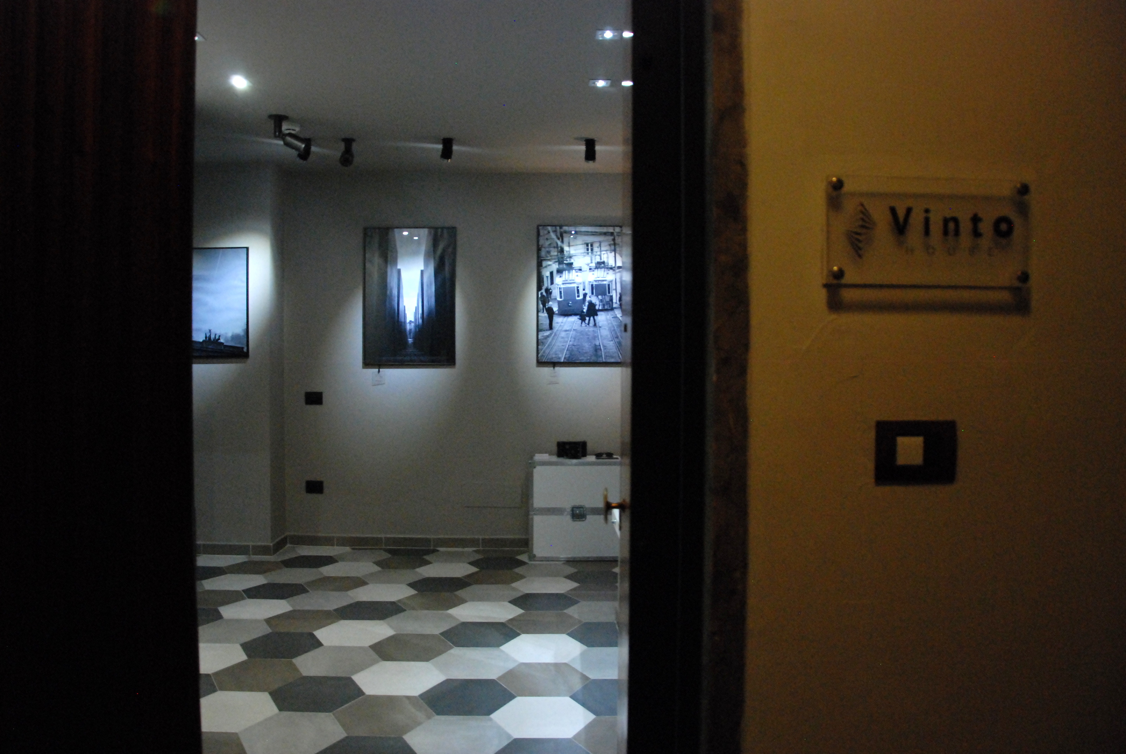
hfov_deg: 67.3
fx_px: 846
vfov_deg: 48.0
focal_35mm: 27
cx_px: 563
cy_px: 377
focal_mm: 18
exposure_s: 1/100
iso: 1600
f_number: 3.5
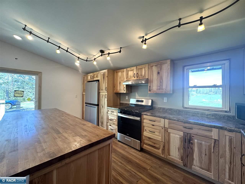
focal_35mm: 14
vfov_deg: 85.7
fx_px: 99
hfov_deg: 102.1
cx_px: 122
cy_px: 92
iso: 200
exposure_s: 1/120
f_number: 2.2
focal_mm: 2.22
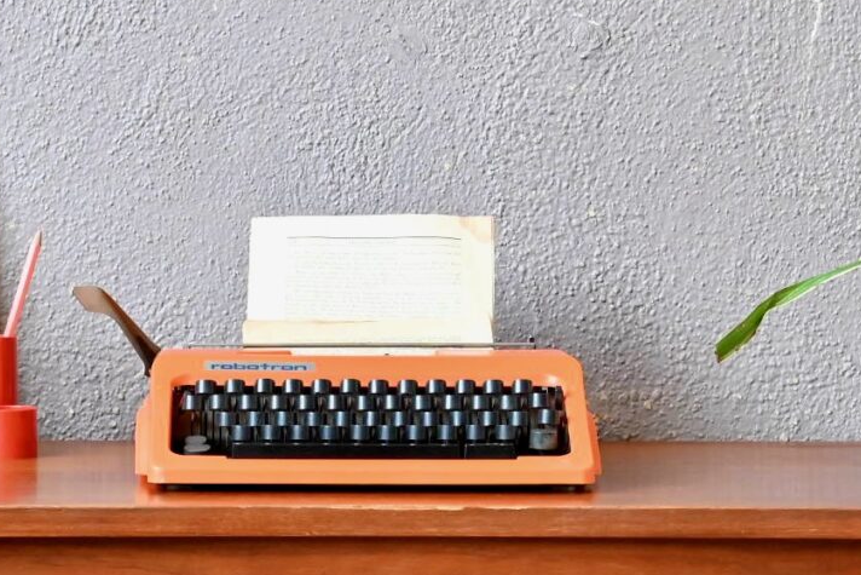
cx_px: 354
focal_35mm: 151
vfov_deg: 9.0
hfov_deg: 13.6
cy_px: 727
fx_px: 3612
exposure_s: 1/125
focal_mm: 42
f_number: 4
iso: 2200
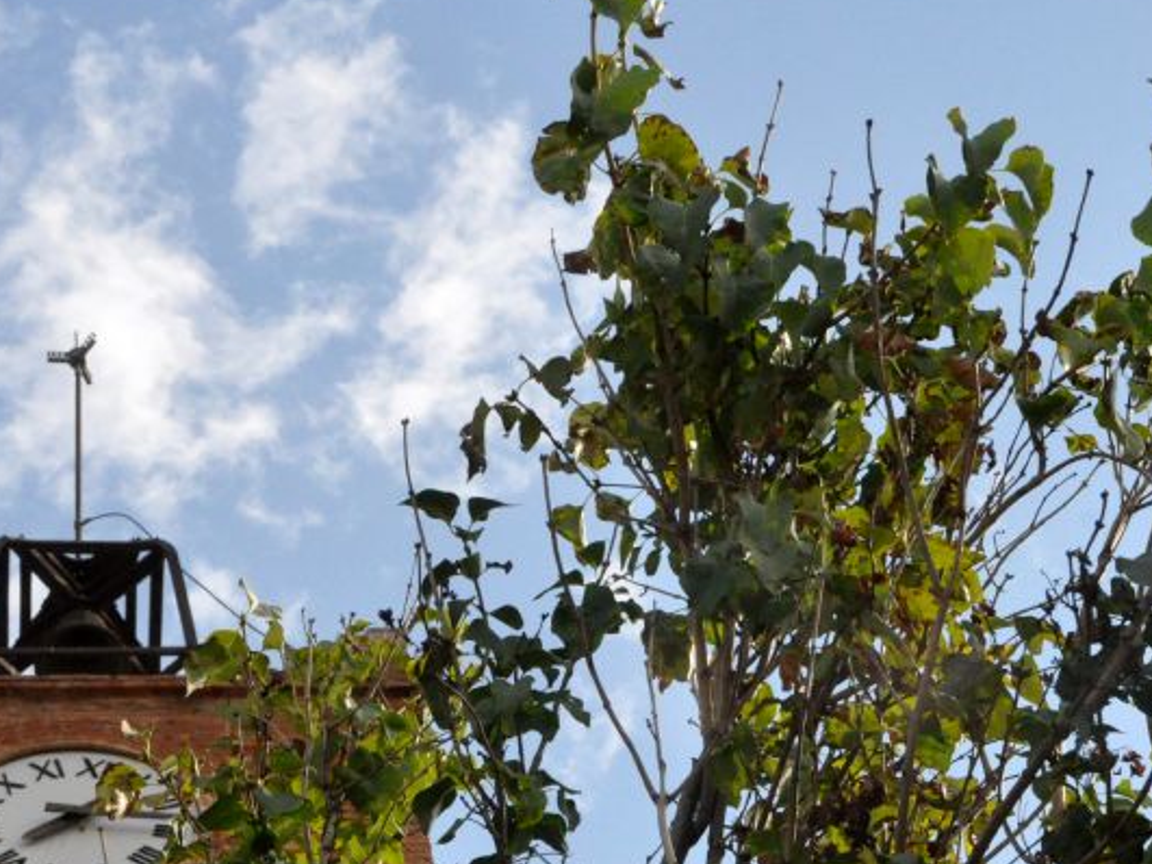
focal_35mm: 139
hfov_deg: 14.0
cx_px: 91
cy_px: 671
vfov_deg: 10.6
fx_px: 4625
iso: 2500
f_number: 16
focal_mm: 50
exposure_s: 1/1000
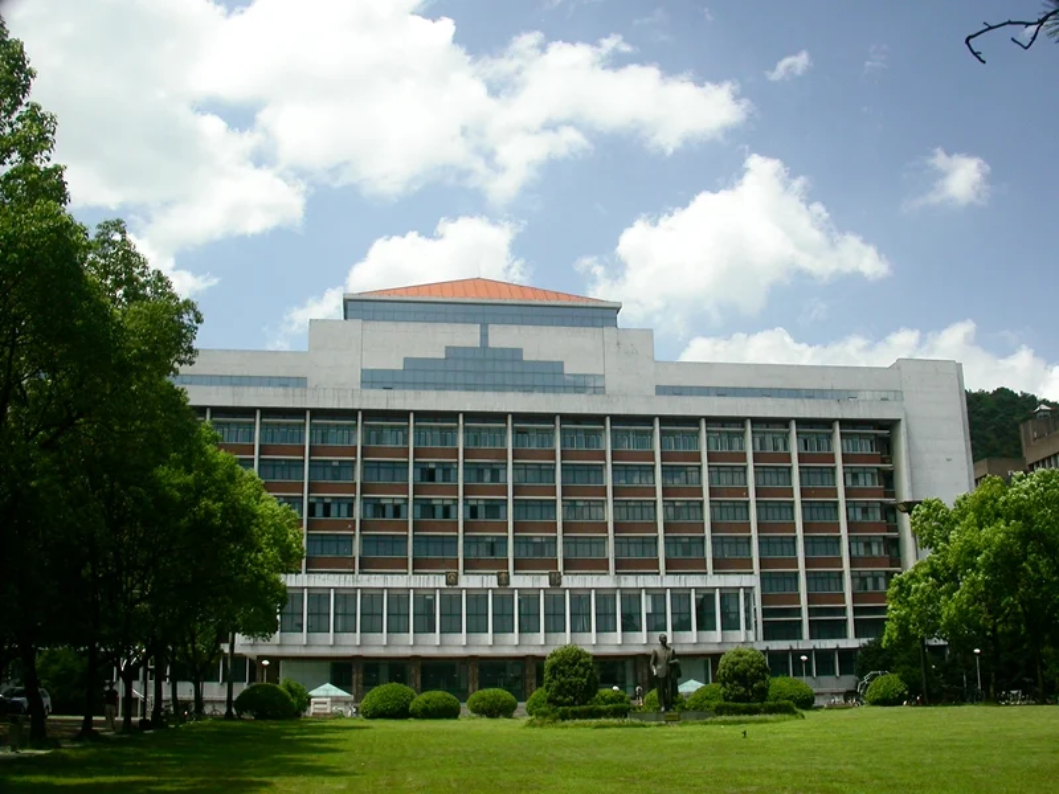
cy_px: 397
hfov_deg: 49.0
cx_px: 530
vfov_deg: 37.7
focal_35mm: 38
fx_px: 1163
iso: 100
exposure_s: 1/238
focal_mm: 7.85
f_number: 5.3
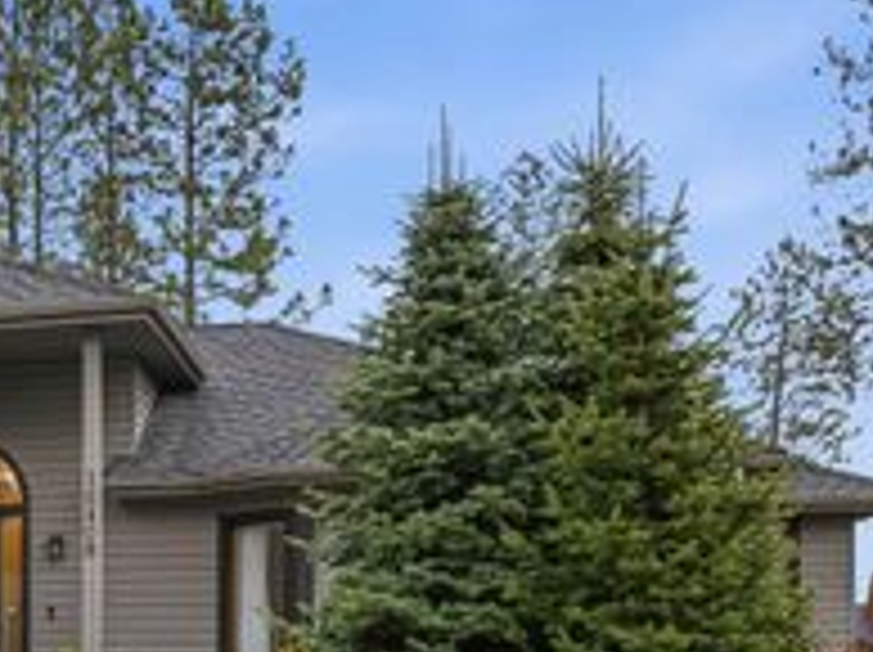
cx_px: -220
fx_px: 1562
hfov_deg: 27.0
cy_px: 636
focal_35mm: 62
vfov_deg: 22.8
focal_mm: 25
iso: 100
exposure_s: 1/320
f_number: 8
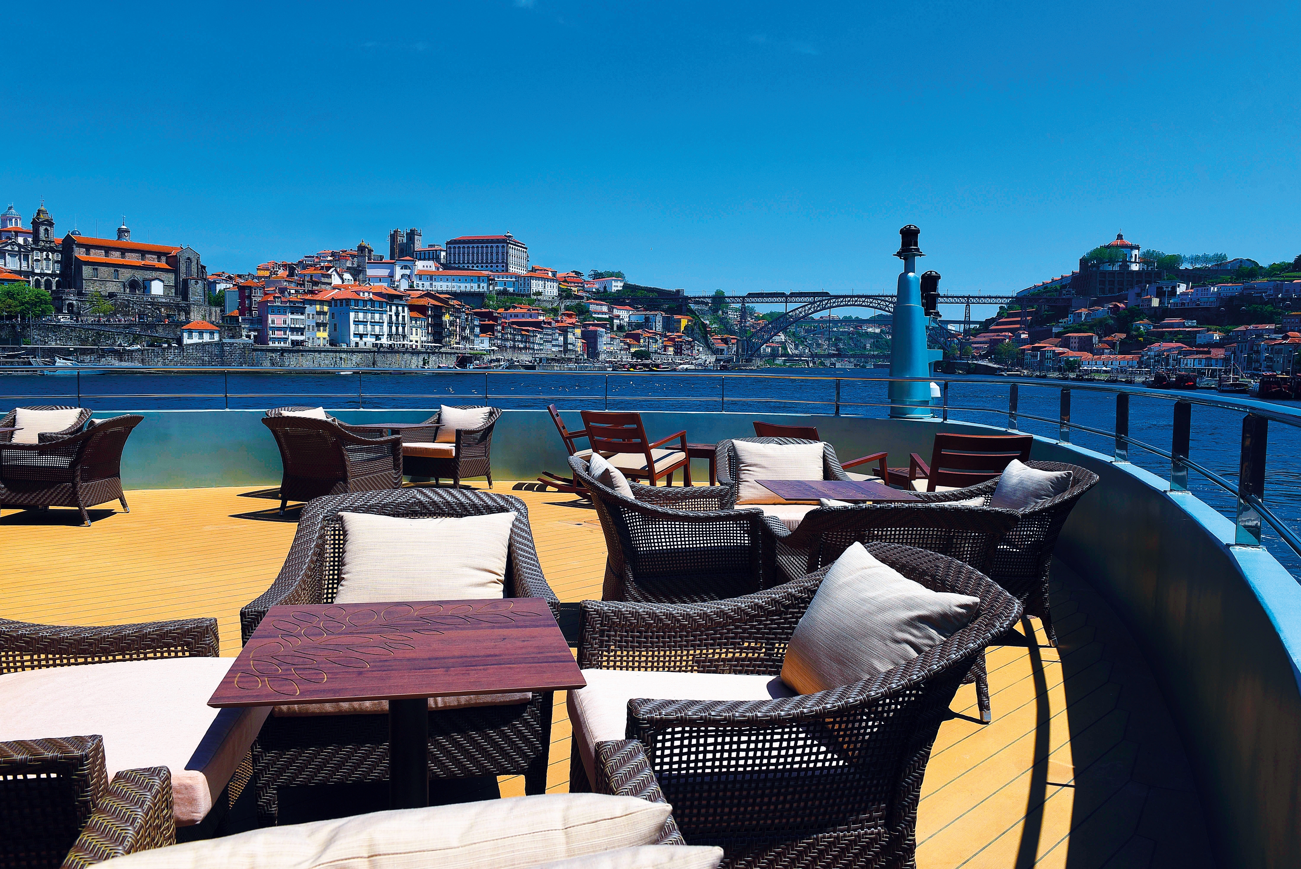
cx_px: 650
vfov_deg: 53.2
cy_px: 434
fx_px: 868
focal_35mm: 24
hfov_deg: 73.7
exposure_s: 1/250
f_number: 13
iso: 100
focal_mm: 24
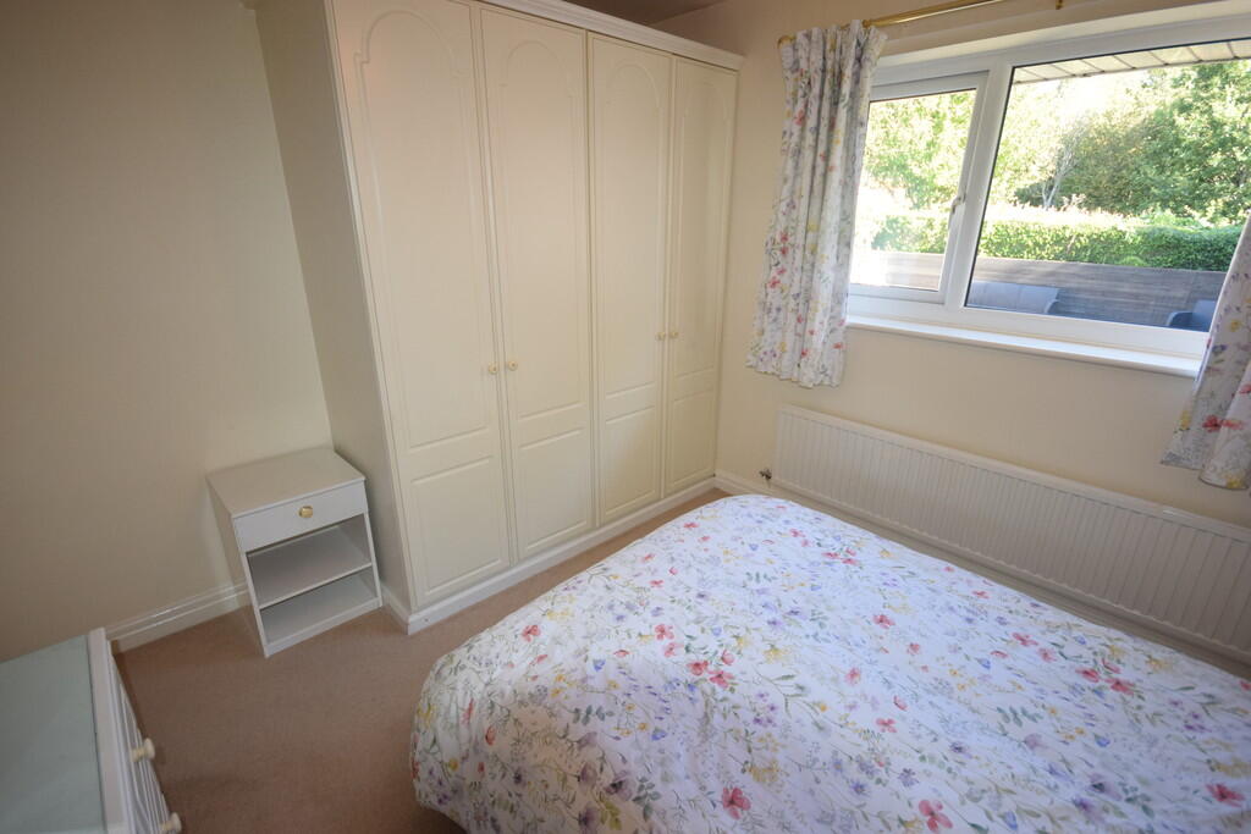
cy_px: 417
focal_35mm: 16
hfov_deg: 95.0
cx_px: 626
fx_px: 573
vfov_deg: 72.1
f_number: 5.6
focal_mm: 11
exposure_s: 1/100
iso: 800
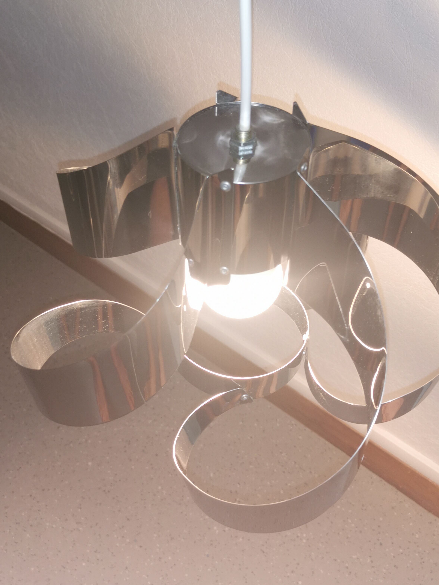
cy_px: 255
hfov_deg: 35.1
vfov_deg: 45.7
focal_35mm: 41
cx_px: 238
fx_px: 693
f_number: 1.8
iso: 100
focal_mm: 5.58
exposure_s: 1/50
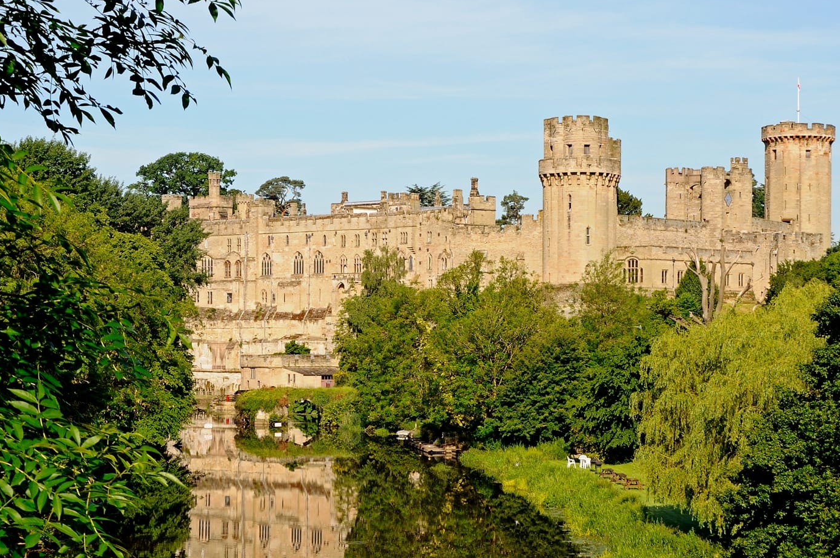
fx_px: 2028
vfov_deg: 15.7
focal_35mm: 87
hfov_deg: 23.4
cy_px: 295
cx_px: 495
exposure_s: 1/350
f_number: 9.5
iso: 200
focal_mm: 40
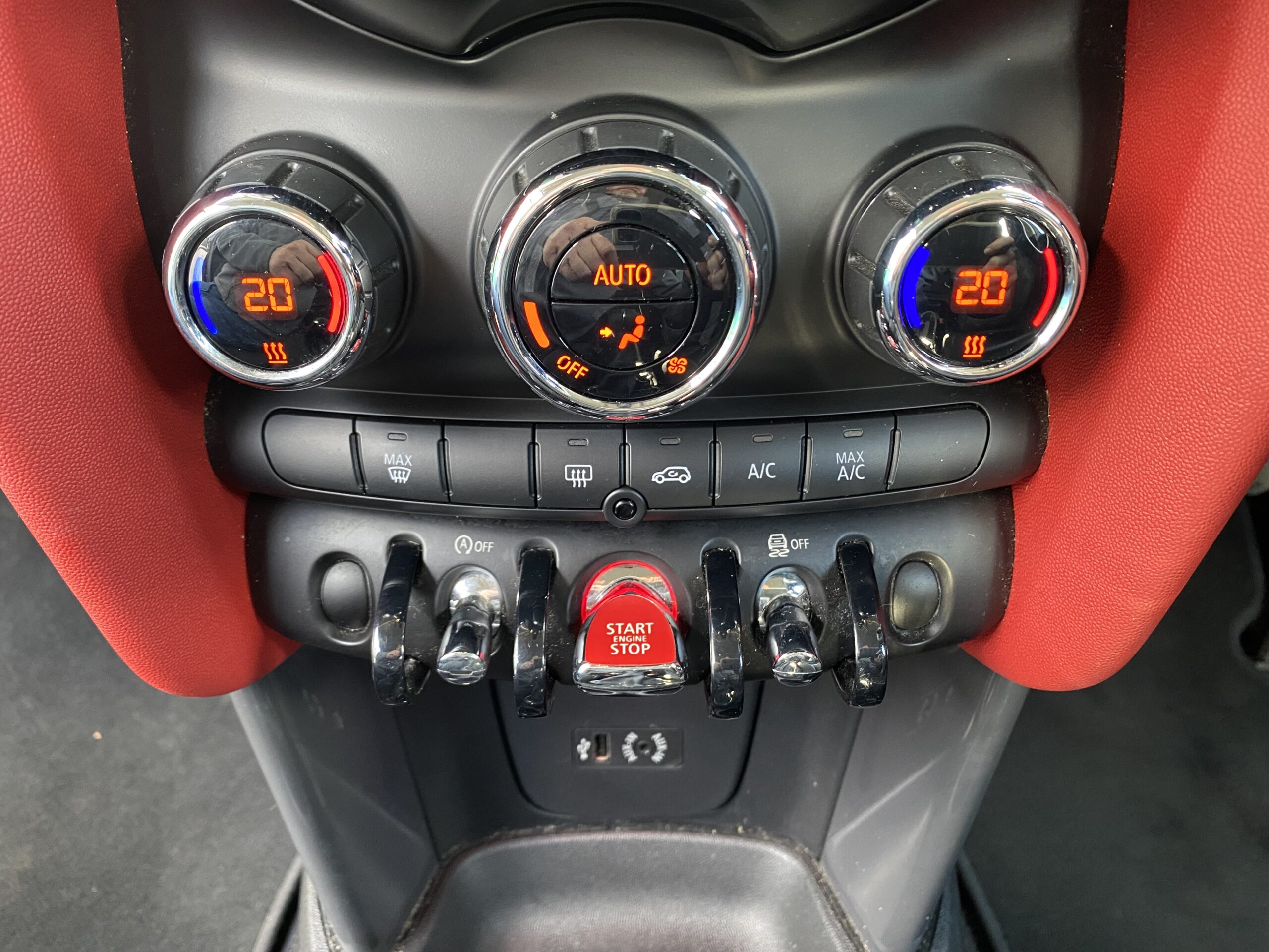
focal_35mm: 26
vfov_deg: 53.1
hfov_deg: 67.3
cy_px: 476
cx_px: 634
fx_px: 953
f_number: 1.8
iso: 500
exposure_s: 1/46
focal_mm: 4.25
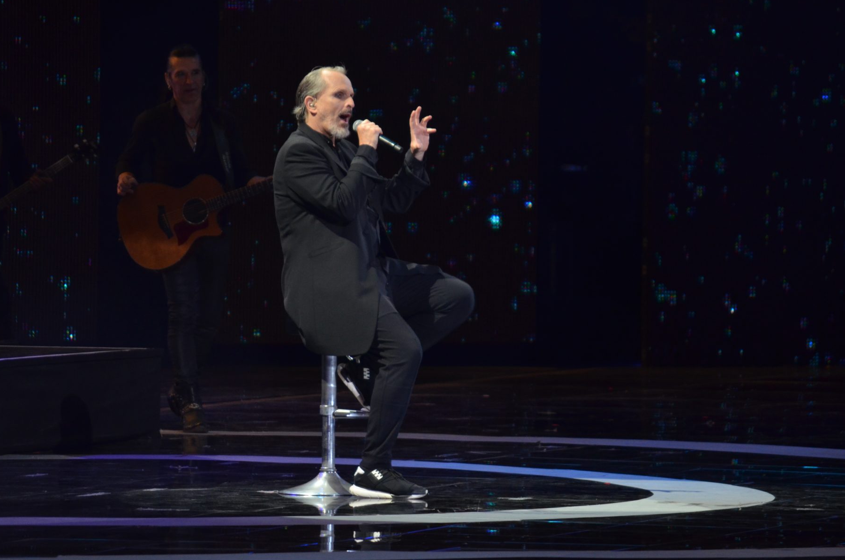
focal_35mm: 341
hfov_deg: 6.1
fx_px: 7986
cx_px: 378
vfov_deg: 4.0
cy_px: 269
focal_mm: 200
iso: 1000
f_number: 5.6
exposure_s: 1/125
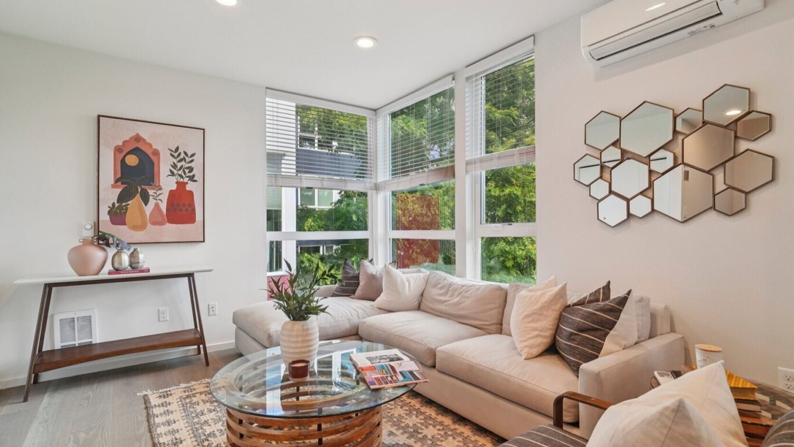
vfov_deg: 63.9
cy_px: 233
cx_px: 395
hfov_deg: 95.9
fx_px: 358
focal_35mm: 17
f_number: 8
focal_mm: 16
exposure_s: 1/200
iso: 1600
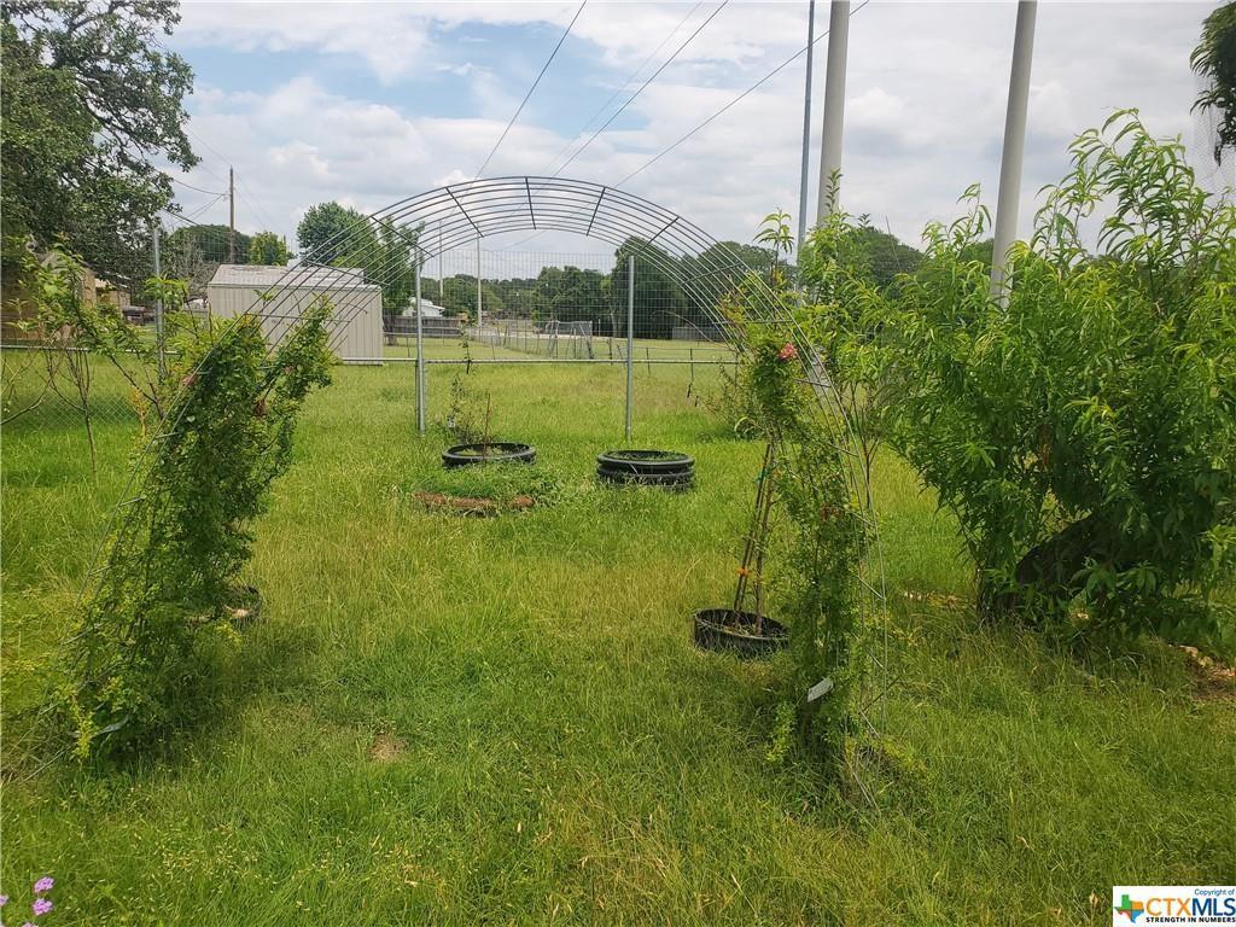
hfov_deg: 67.3
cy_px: 464
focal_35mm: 26
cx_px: 618
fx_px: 928
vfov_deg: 53.1
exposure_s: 1/1490
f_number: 2.4
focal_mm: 4.3
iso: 50
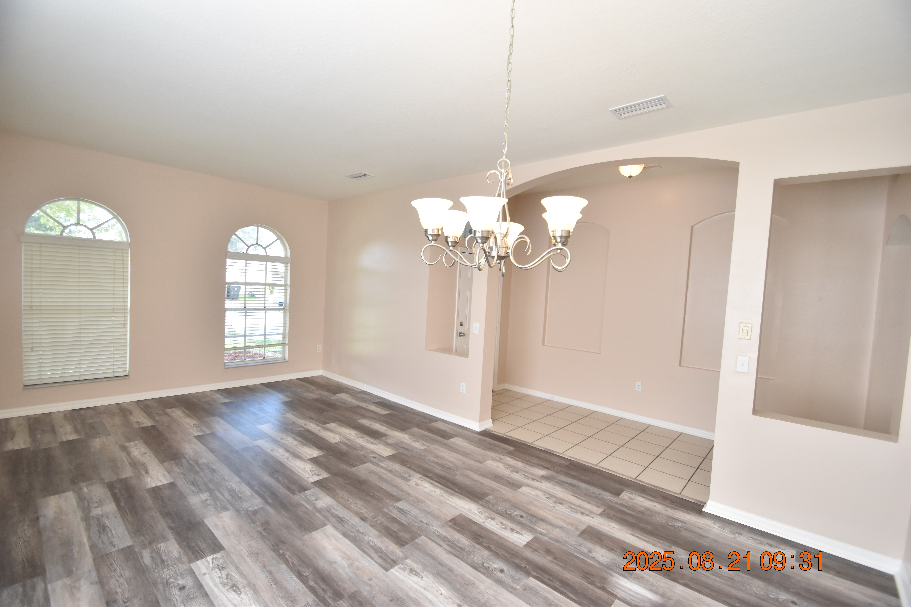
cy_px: 304
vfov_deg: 77.3
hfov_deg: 100.4
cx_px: 456
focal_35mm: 15
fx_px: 380
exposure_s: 1/350
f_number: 3.5
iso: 800
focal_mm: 10
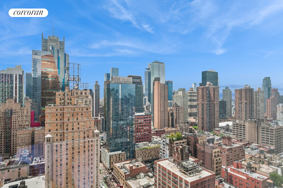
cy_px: 94
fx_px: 153
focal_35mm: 20
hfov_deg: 85.5
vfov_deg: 63.1
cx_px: 142
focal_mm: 13
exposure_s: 1/320
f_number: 7.1
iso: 200
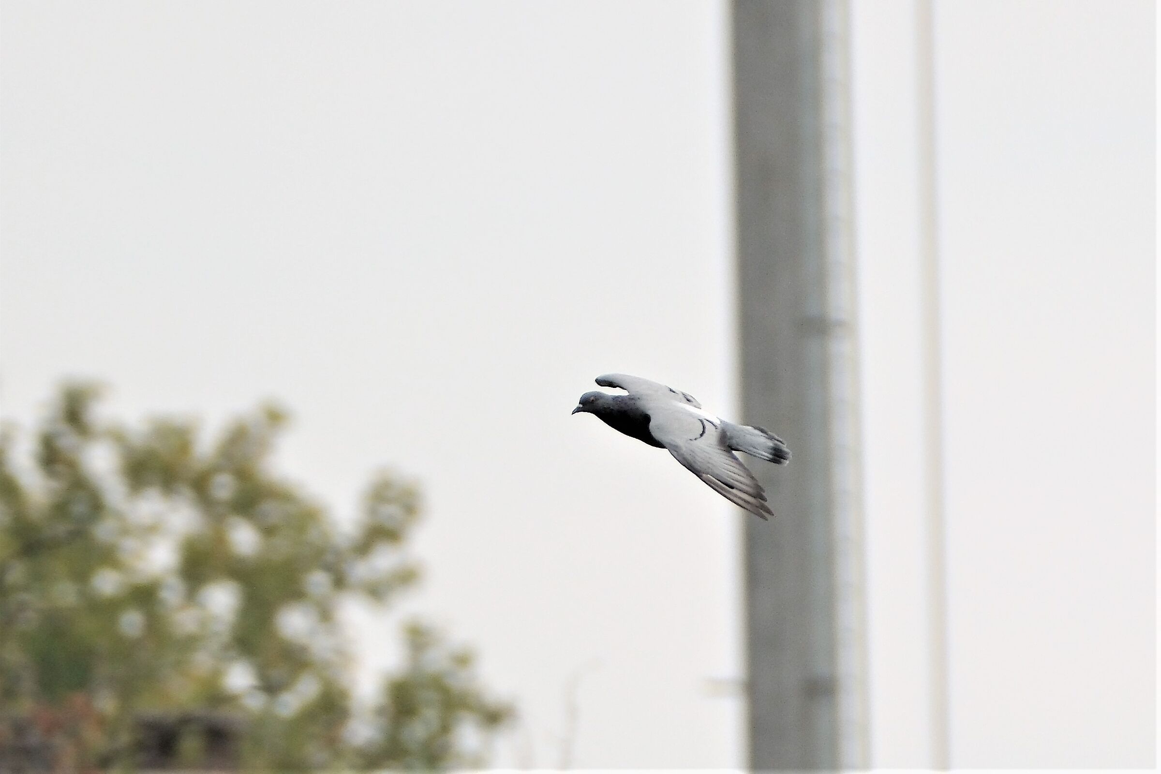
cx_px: 580
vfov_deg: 2.2
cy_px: 387
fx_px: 20316
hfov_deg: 3.3
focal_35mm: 630
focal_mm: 420
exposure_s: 1/850
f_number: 8
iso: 320
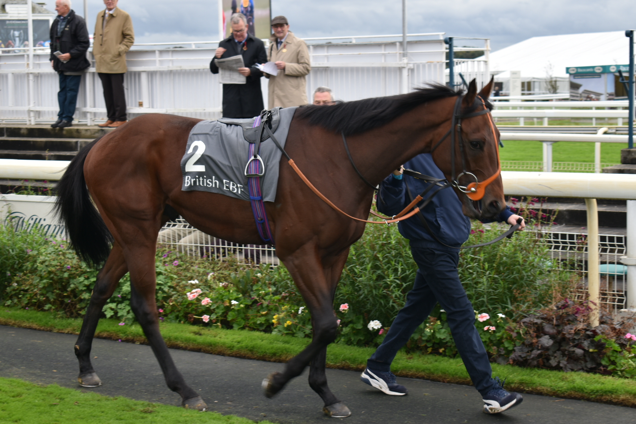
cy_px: 212
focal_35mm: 72
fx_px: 1272
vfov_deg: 18.9
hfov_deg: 28.1
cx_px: 318
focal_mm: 48
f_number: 5.6
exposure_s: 1/125
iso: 140
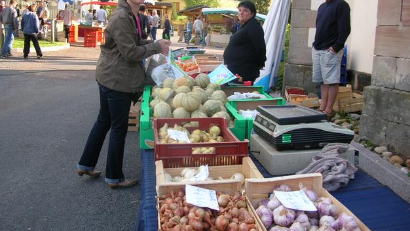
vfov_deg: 30.4
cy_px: 94
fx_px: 424
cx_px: 203
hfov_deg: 51.6
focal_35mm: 39
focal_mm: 5.8
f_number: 2.8
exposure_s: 1/149
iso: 50
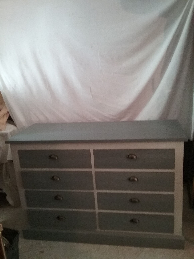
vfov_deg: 58.4
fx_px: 232
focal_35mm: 31
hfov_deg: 45.4
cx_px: 97
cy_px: 130
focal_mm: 3.3
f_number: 2.2
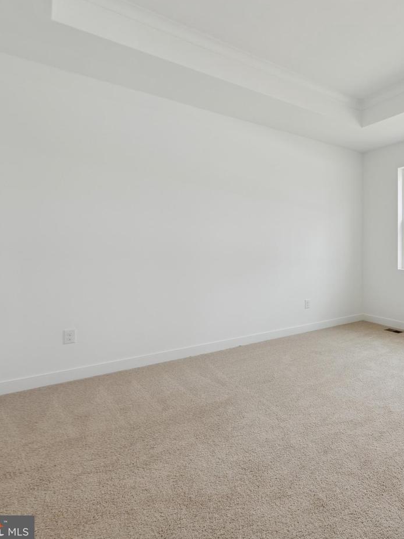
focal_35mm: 21
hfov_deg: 55.1
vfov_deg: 79.0
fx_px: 327
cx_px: 364
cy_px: 265
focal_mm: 14
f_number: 8
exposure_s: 1/30
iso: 100
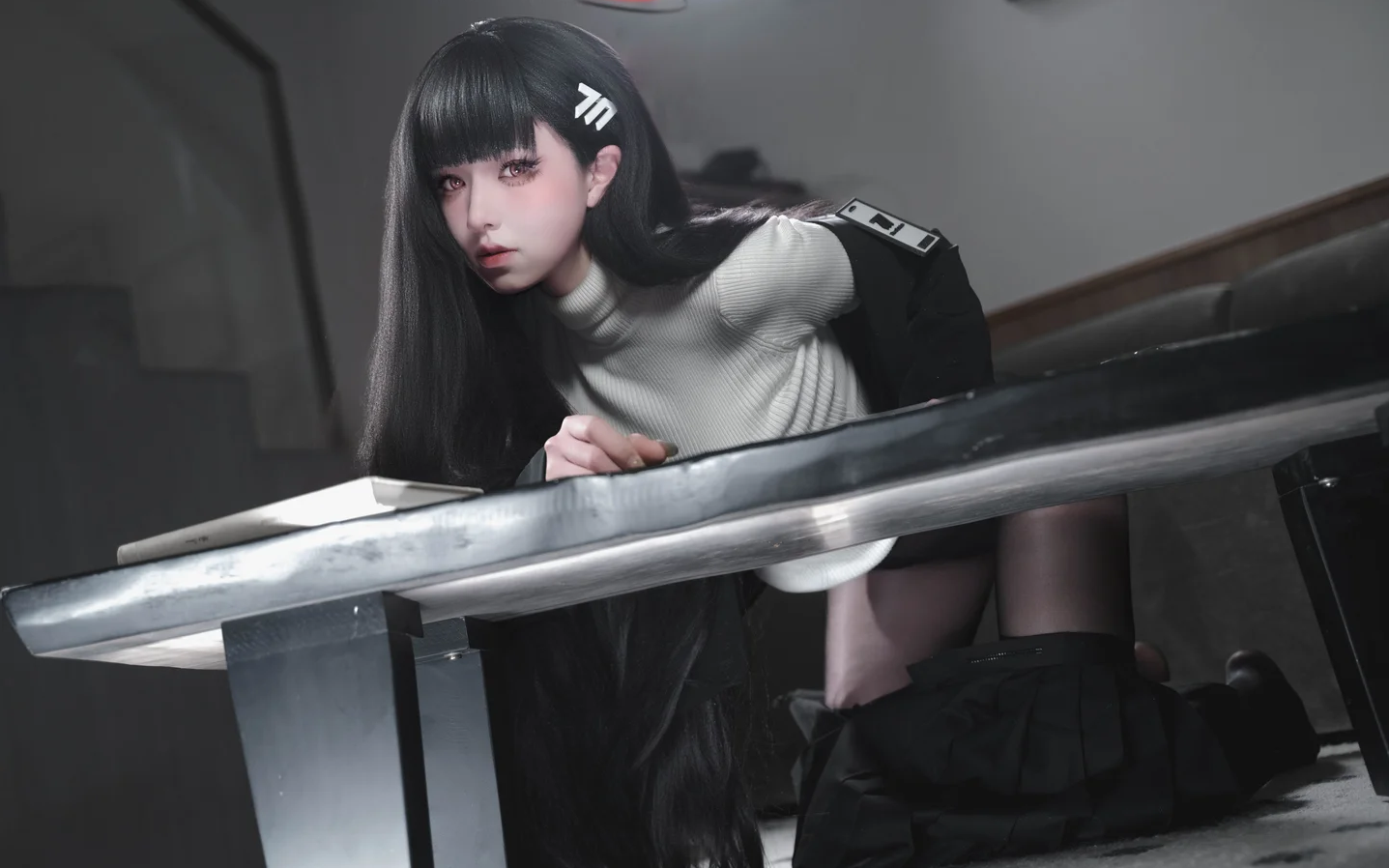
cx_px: 695
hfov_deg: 41.8
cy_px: 462
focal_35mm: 48
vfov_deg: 26.9
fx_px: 1817
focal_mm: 47
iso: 1000
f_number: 2.8
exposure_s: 1/100
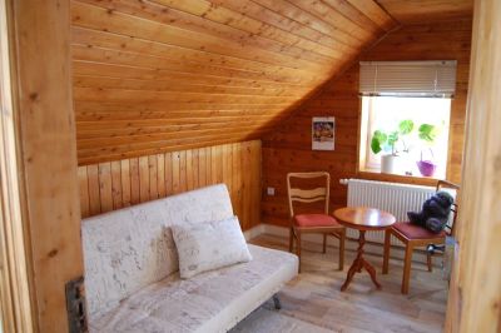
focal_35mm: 27
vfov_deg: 47.9
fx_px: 375
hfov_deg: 67.4
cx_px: 250
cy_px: 166
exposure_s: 1/30
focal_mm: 18
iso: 400
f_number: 3.5
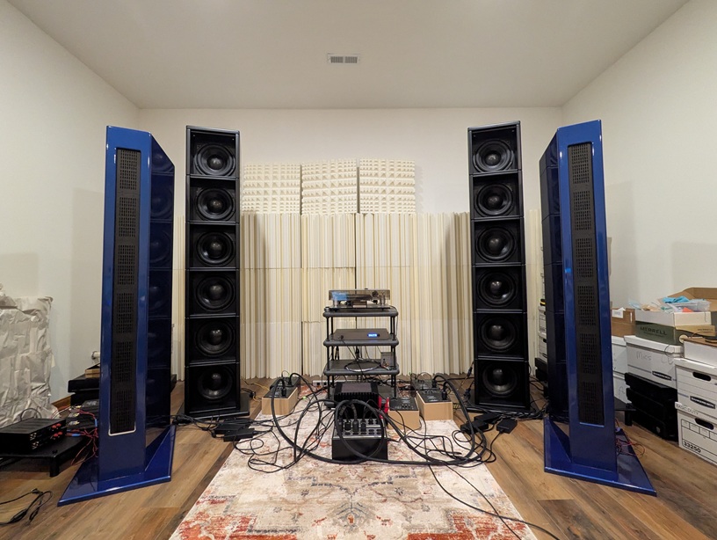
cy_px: 270
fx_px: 332
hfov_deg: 94.4
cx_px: 358
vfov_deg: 78.2
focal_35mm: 16
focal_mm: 2.35
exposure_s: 1/24
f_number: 2.2
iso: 809
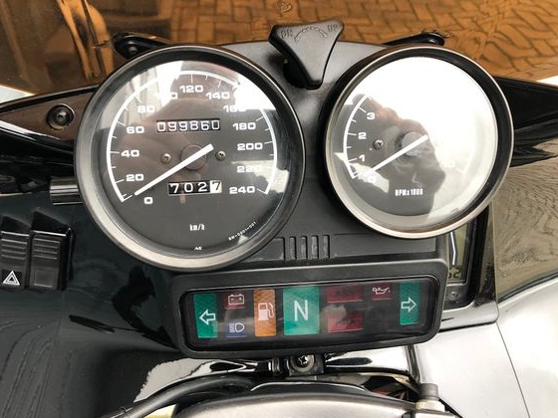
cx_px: 244
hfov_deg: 56.6
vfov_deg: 44.1
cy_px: 183
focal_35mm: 32
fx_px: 516
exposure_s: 1/30
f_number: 1.8
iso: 32
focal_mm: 3.99
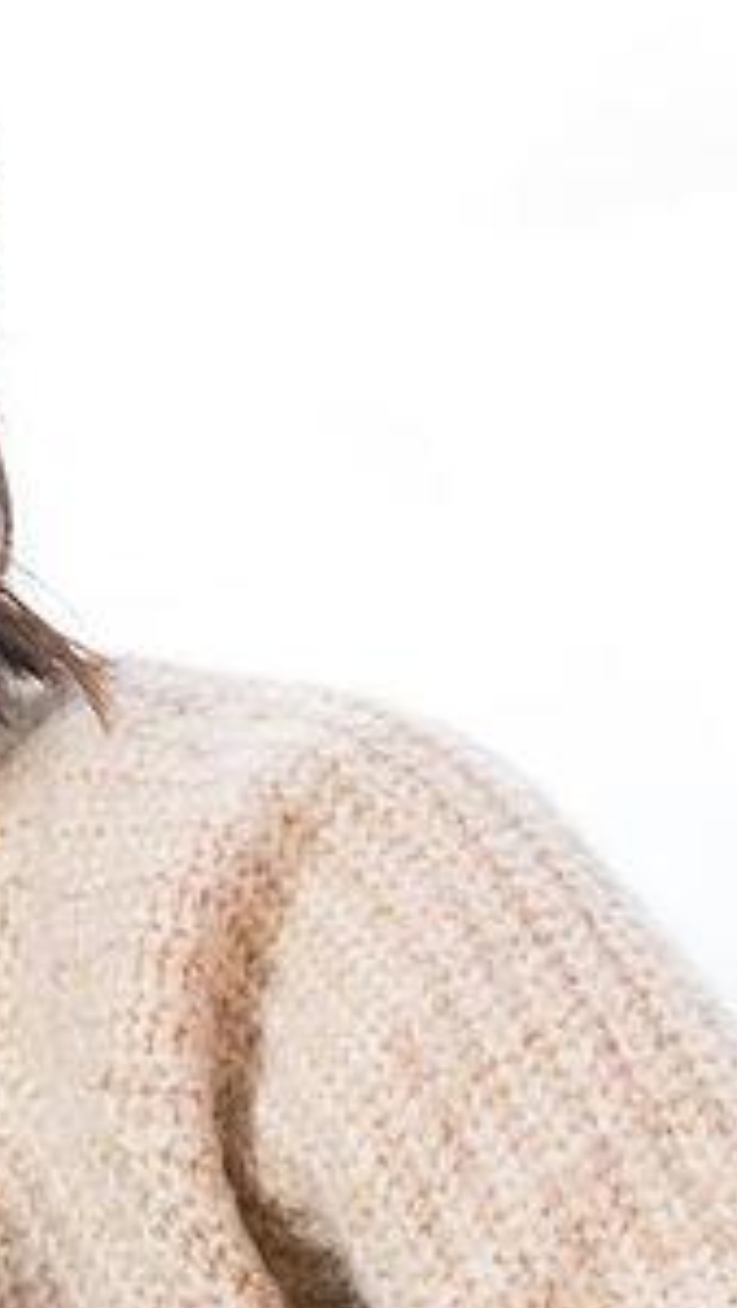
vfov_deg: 17.2
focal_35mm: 121
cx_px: -480
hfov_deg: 9.6
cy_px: 1419
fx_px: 4199
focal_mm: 40
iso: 320
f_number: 6.3
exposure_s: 1/500
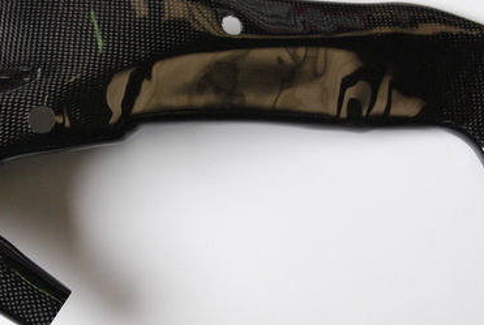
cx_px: 164
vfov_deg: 12.5
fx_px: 1482
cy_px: 129
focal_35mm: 110
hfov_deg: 18.5
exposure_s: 1/400
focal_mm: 34
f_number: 4.5
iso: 640
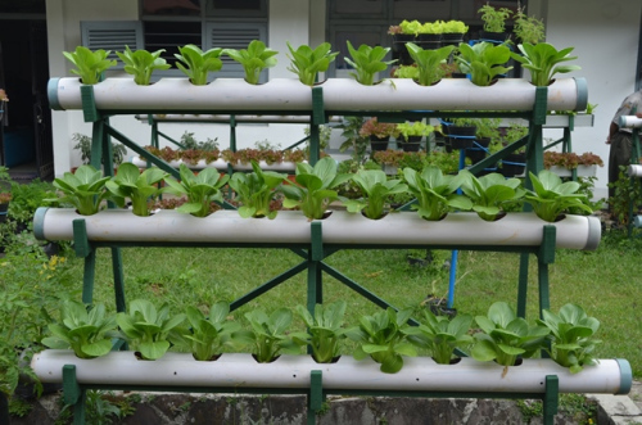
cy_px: 212
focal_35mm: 44
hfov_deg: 45.0
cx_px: 321
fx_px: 774
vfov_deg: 30.7
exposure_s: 1/250
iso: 160
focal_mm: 29
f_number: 8
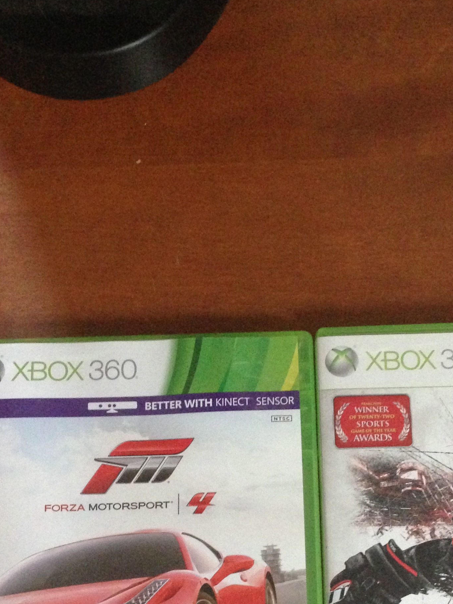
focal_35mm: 59
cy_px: 488
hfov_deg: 24.7
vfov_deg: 31.8
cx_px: 297
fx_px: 1030
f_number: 2.4
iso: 640
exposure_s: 1/15
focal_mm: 4.13
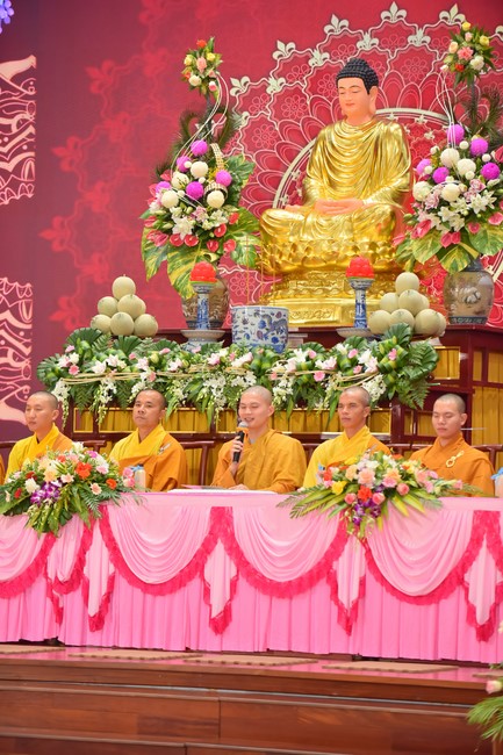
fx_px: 2621
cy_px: 378
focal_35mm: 125
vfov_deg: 16.4
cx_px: 252
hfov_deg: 11.0
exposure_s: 1/200
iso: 1000
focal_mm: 125
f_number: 3.2
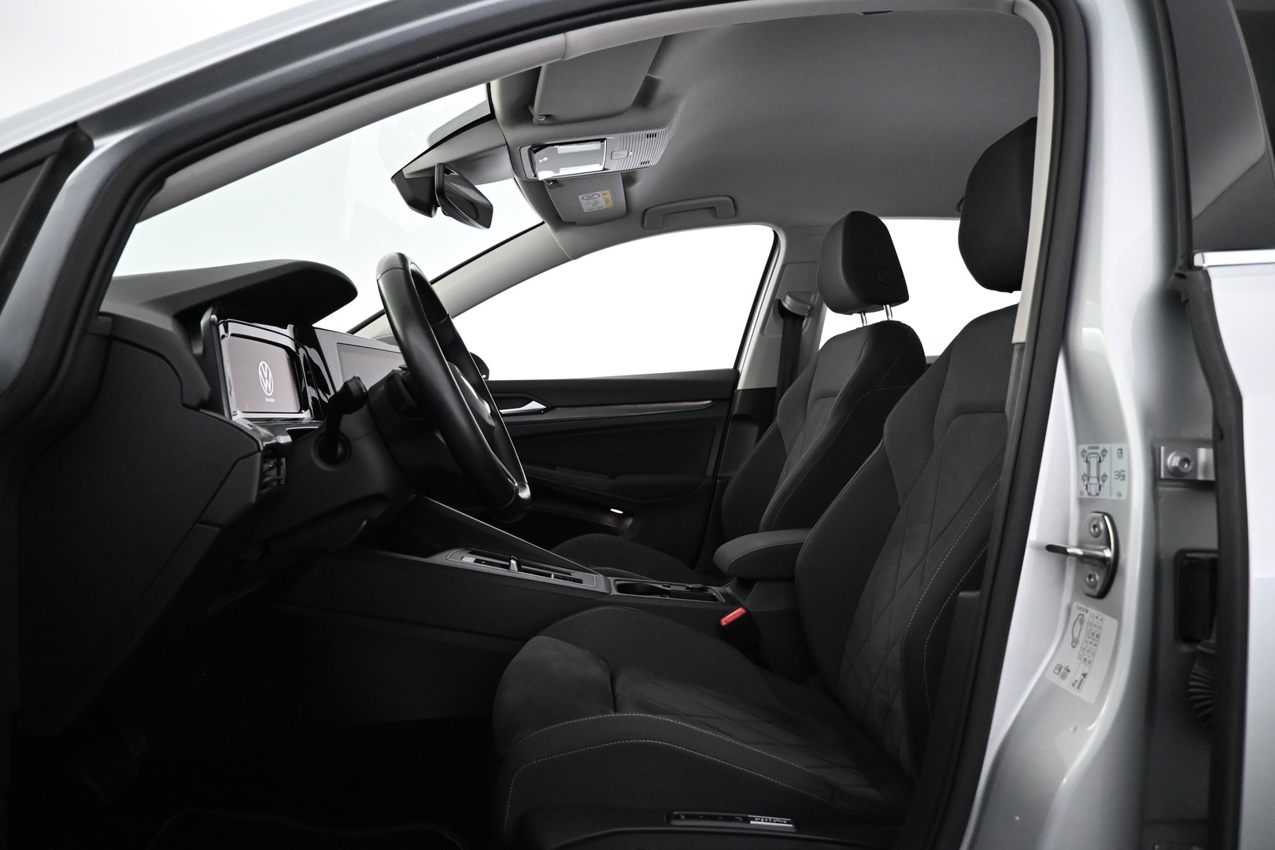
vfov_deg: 53.1
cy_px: 425
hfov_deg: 73.7
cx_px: 638
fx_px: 850
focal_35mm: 24
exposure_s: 1/100
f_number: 3.5
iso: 3200
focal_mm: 16
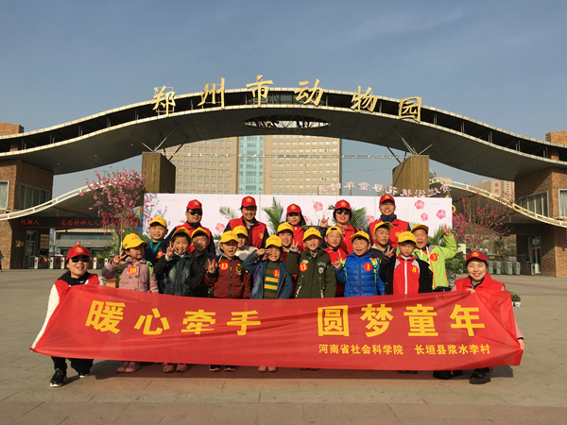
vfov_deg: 48.2
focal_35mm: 29
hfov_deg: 61.7
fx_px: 475
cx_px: 284
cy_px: 212
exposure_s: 1/1748
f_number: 2.2
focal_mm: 4.15
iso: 25
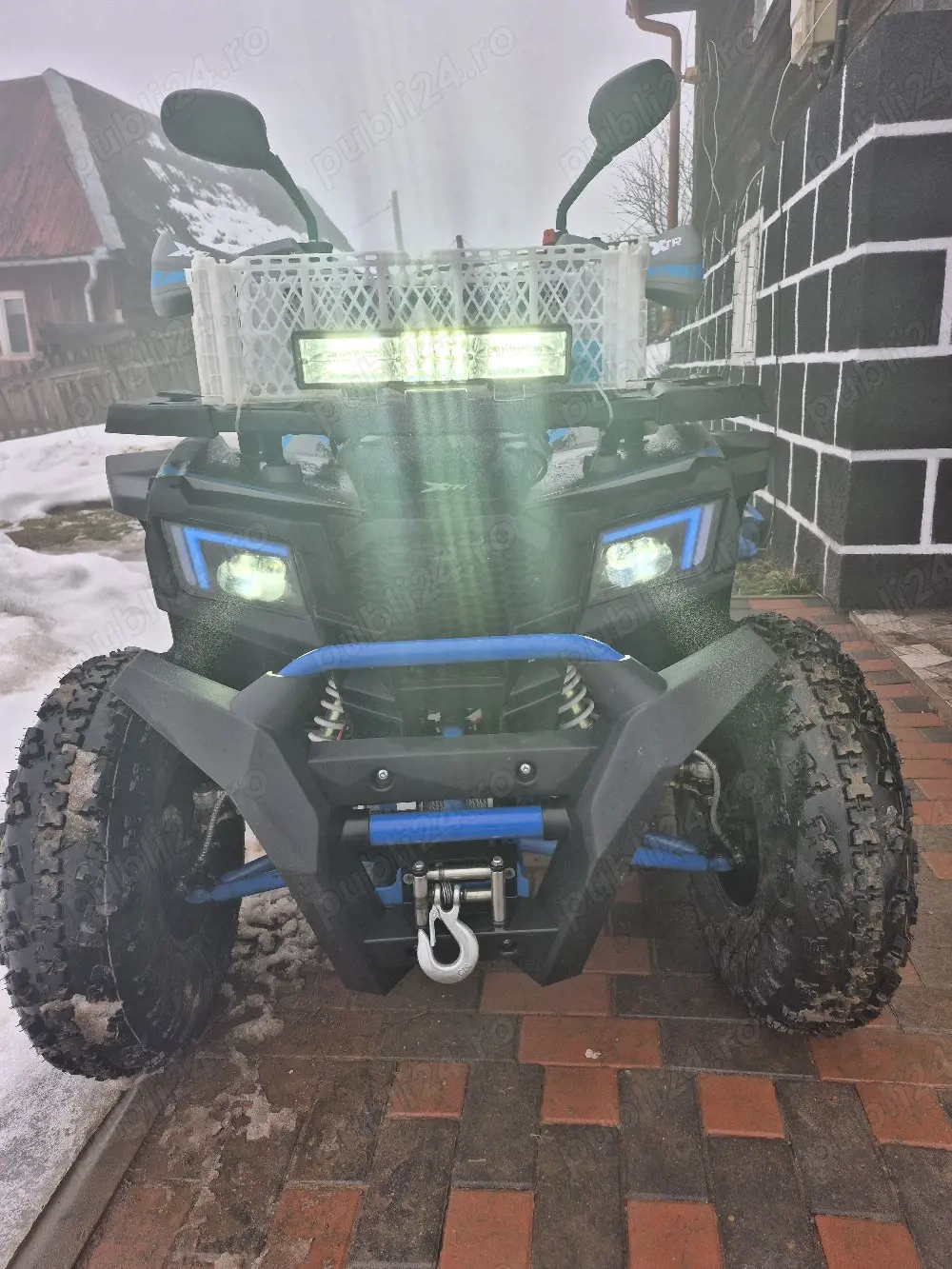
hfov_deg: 58.9
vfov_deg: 73.9
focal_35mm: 23
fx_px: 843
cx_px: 476
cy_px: 634
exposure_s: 1/370
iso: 25
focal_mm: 5.4
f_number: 1.8
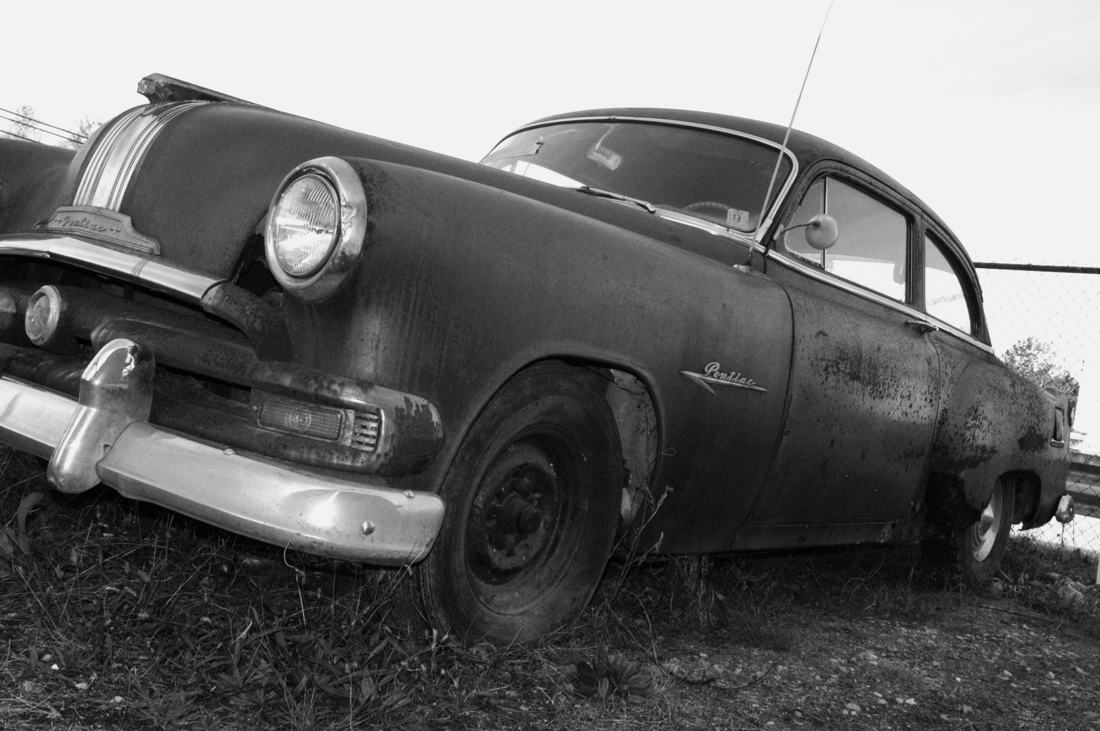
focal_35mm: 38
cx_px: 550
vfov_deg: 35.4
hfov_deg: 51.3
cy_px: 366
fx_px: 1145
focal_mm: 25
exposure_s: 1/180
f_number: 16
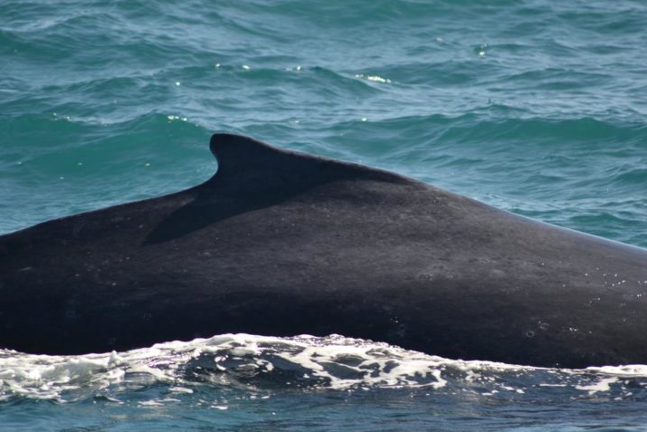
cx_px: 325
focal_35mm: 454
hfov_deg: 4.5
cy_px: 216
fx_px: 8161
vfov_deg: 3.0
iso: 400
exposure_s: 1/1600
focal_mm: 300
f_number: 5.6
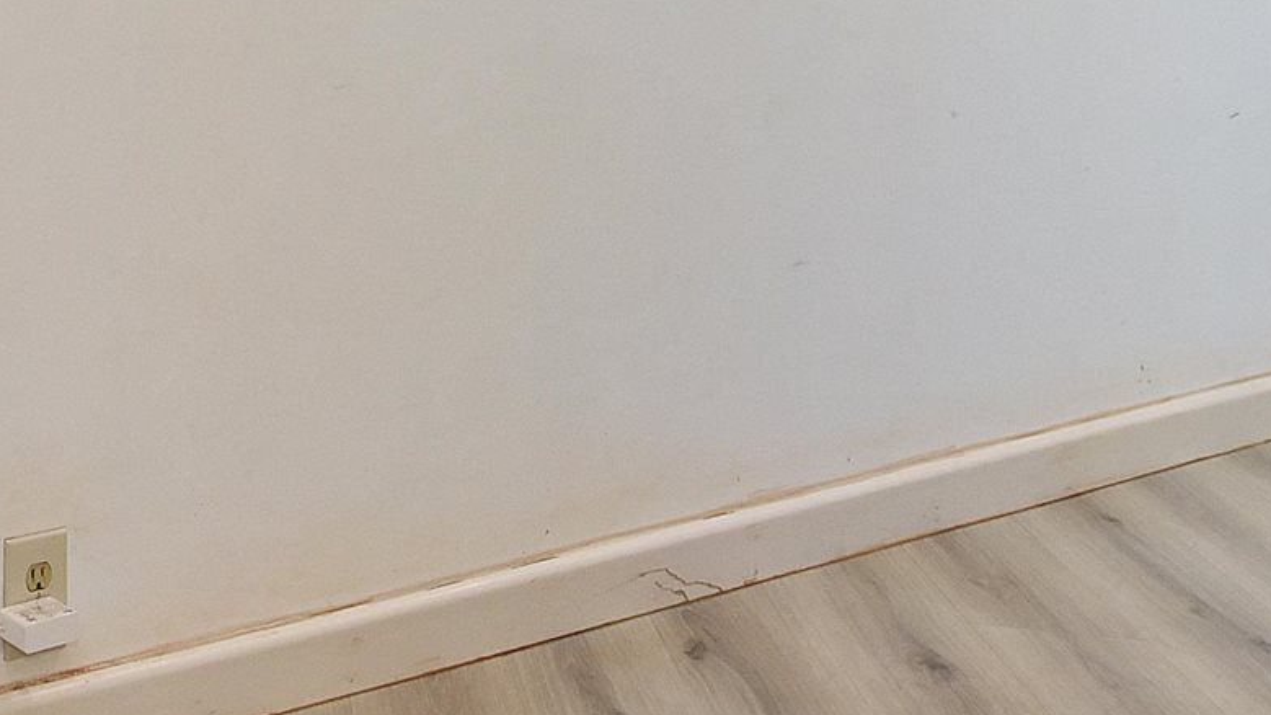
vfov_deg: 18.2
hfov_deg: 27.0
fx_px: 2089
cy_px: -193
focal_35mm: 62
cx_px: -485
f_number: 16
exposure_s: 1/60
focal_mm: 15
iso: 4000
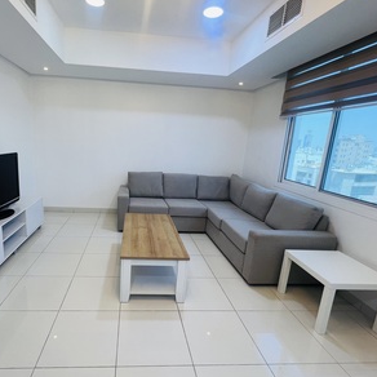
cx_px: 147
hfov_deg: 79.6
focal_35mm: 18
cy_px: 190
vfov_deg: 80.7
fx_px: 222
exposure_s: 1/100
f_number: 1.8
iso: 80
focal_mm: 1.57
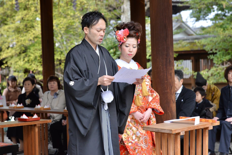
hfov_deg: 21.5
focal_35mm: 95
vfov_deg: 14.4
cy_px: 78
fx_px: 612
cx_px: 116
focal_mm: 95
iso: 2000
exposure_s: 1/1250
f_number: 5
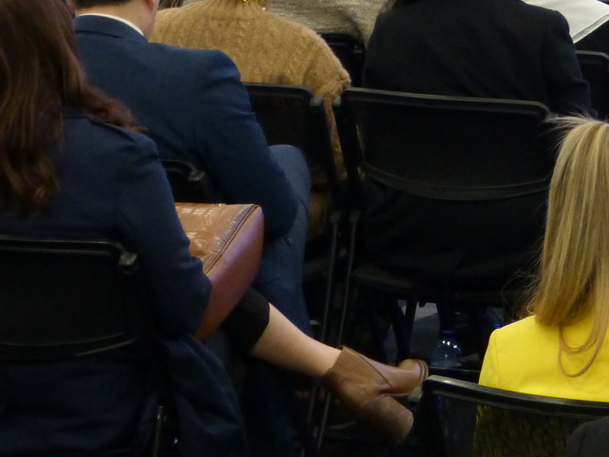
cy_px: -192
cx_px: 684
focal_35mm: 249
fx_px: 4381
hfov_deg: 7.9
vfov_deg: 5.9
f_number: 3.5
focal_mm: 14.8
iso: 400
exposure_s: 1/25
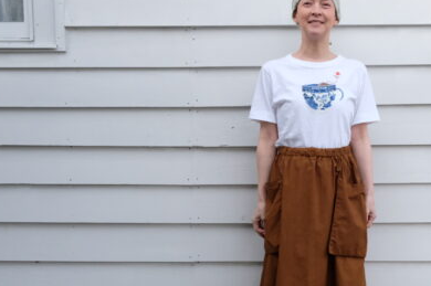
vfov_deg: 25.8
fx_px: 622
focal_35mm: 52
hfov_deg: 37.4
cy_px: 182
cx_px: 319
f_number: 3.2
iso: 3200
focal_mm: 19.6
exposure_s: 1/100
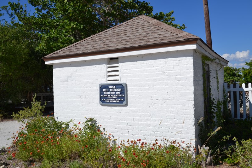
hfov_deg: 57.2
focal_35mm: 33
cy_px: 84
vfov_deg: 40.0
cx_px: 126
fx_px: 231
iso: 100
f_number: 10
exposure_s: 1/400
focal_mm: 22
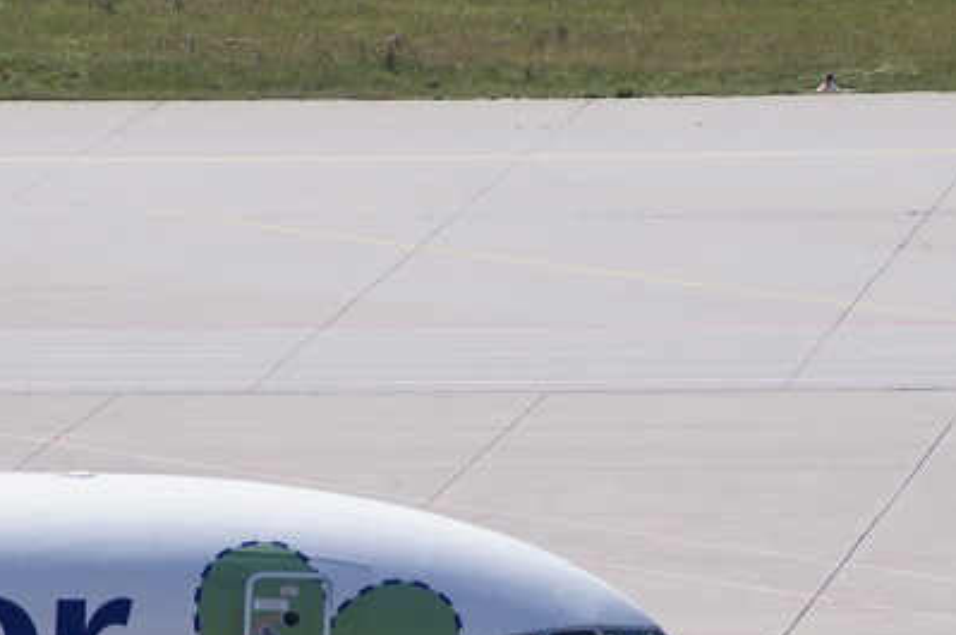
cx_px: 327
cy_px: 720
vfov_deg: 1.9
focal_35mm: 739
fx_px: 19600
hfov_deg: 2.8
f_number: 9
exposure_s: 1/400
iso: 100
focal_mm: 200
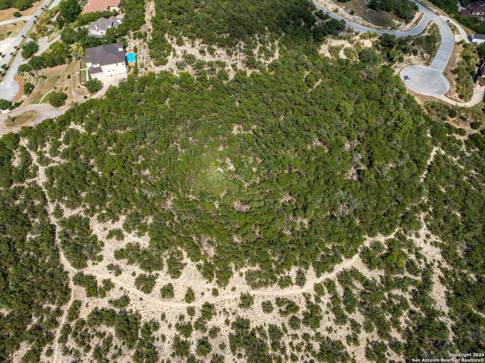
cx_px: 242
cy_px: 182
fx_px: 336
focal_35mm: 24
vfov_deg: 56.8
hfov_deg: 71.6
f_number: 2.8
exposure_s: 1/2500
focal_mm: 12.29
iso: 100
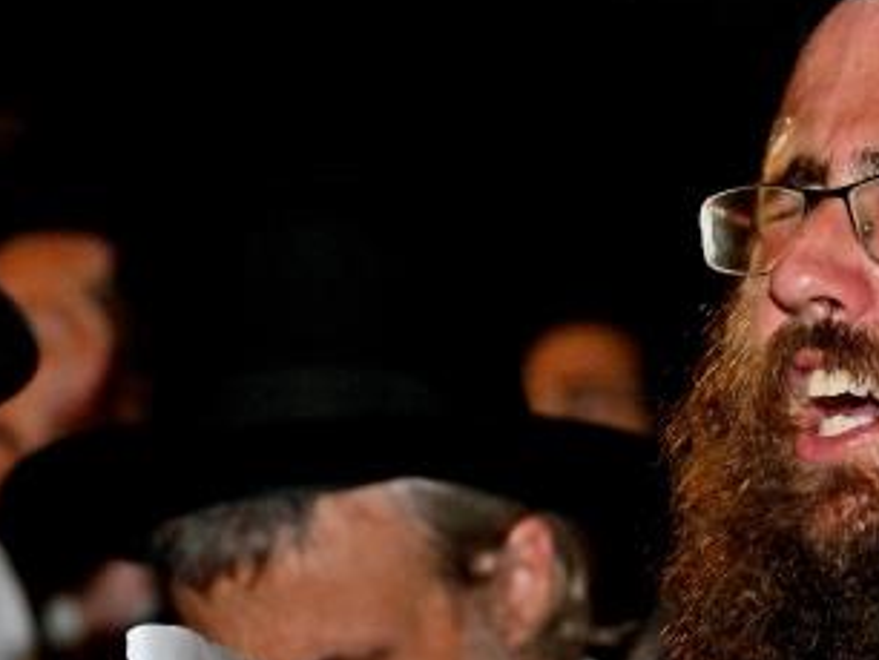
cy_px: 386
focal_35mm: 270
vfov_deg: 5.5
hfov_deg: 7.3
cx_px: 1026
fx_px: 6861
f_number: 4
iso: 800
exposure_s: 1/160
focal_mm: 84
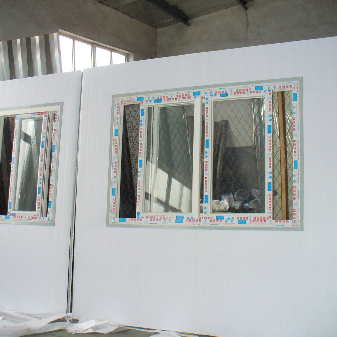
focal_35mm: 44
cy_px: 169
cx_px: 158
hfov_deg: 38.3
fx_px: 485
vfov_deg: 38.3
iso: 300
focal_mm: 6.1
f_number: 2.8
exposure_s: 1/60
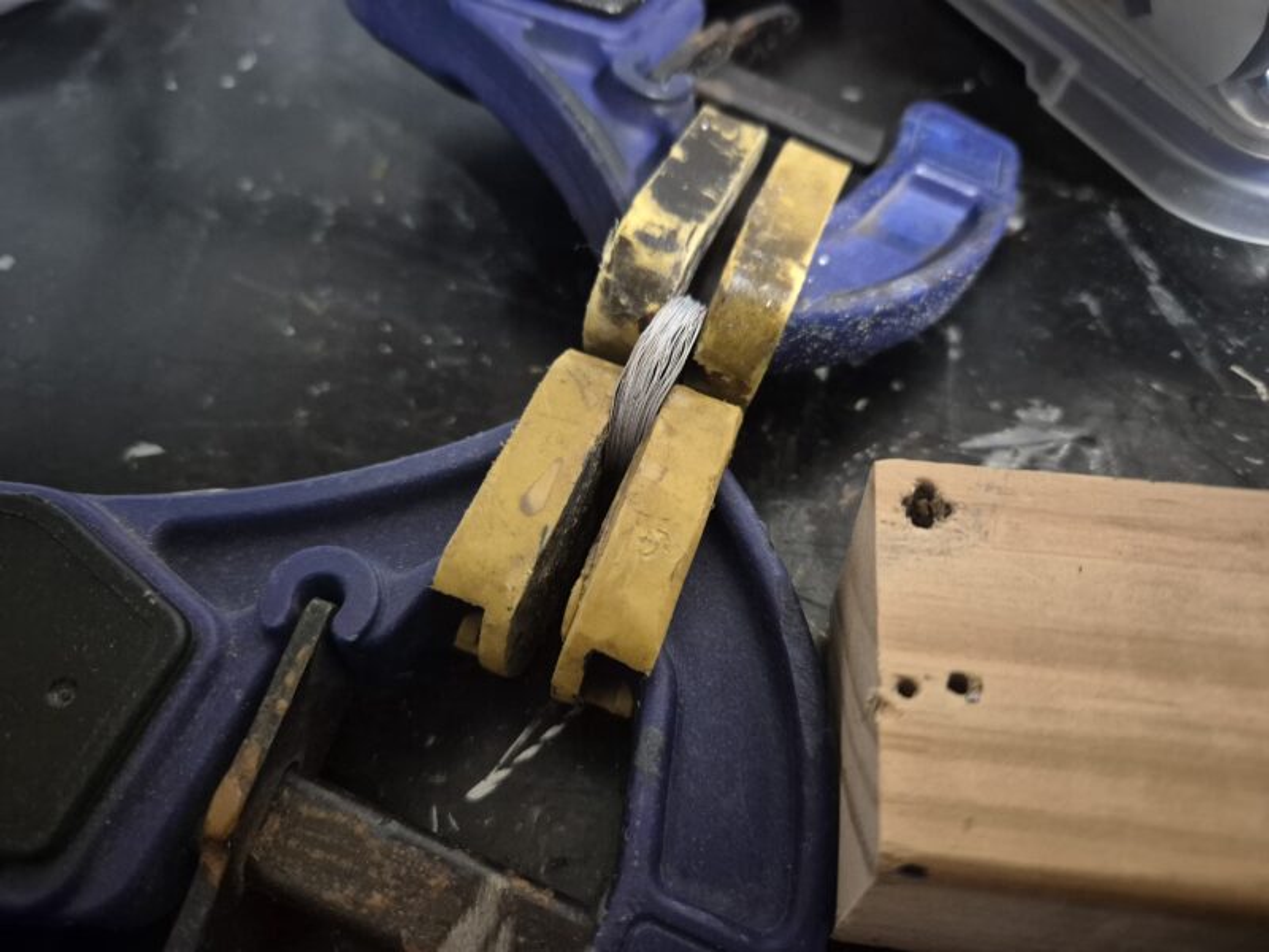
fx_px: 843
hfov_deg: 73.9
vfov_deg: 58.9
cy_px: 476
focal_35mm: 23
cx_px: 634
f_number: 1.8
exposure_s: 1/25
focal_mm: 5.4
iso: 1600
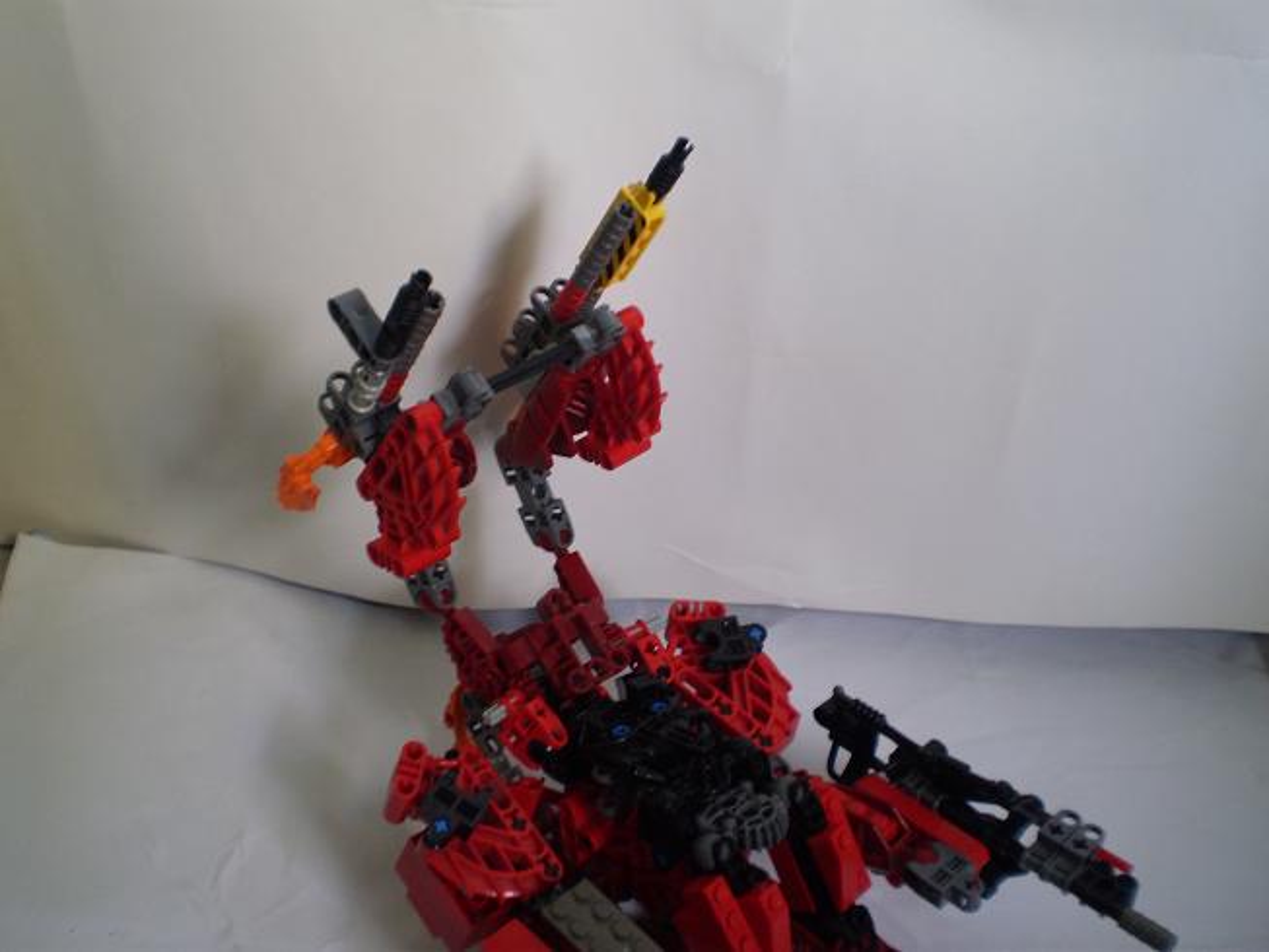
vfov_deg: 39.7
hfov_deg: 51.3
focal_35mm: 36
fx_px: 1320
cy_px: 476
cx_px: 634
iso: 125
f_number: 3.1
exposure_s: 1/10
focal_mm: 6.3
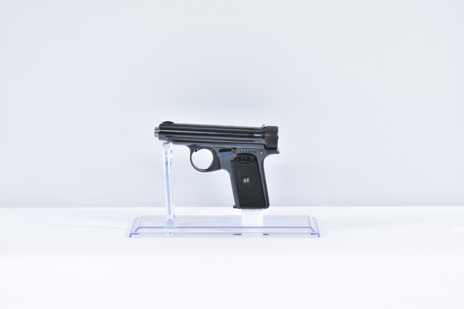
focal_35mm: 75
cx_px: 232
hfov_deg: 27.0
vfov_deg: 18.2
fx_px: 967
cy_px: 154
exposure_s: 1/20
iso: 640
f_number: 5.6
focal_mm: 50
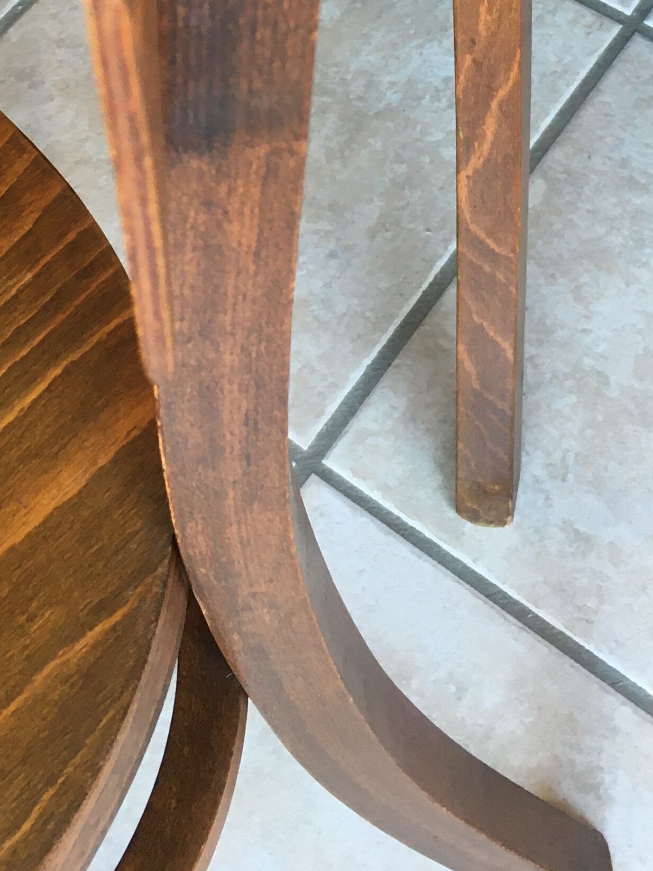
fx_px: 1786
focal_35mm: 71
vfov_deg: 24.9
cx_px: 292
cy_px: -159
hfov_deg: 20.7
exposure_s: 1/33
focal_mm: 4.15
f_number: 2.2
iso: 40
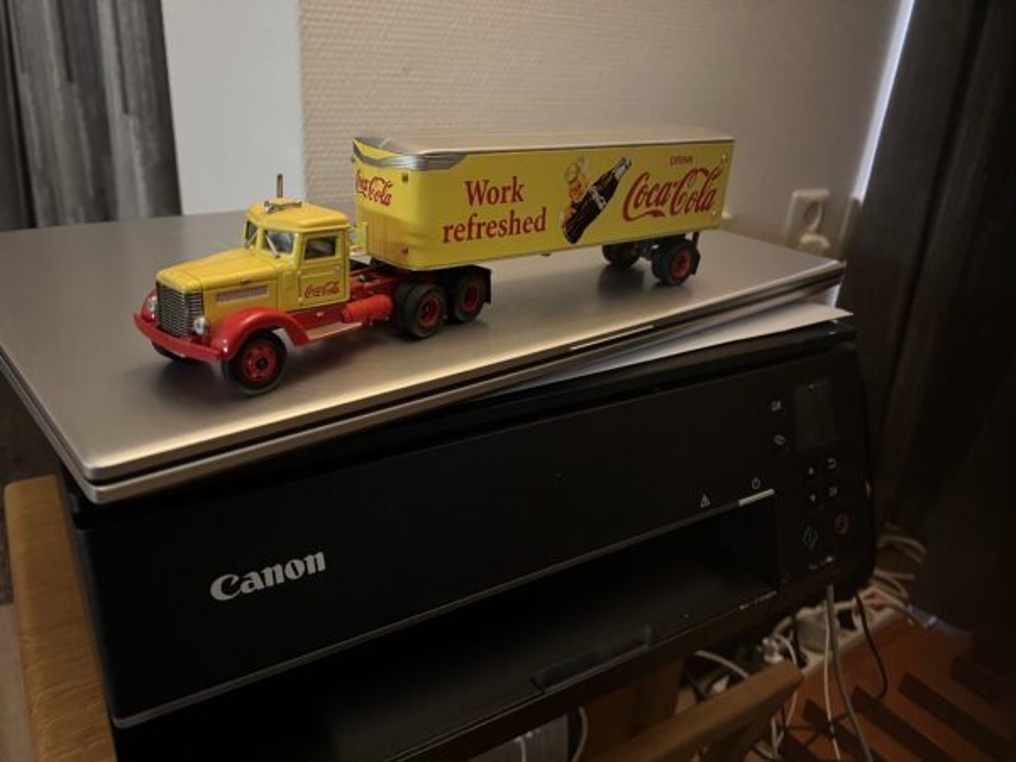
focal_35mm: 26
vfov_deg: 53.1
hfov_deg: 67.3
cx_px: 508
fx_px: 763
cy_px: 381
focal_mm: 5.7
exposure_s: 1/25
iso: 500
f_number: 1.5
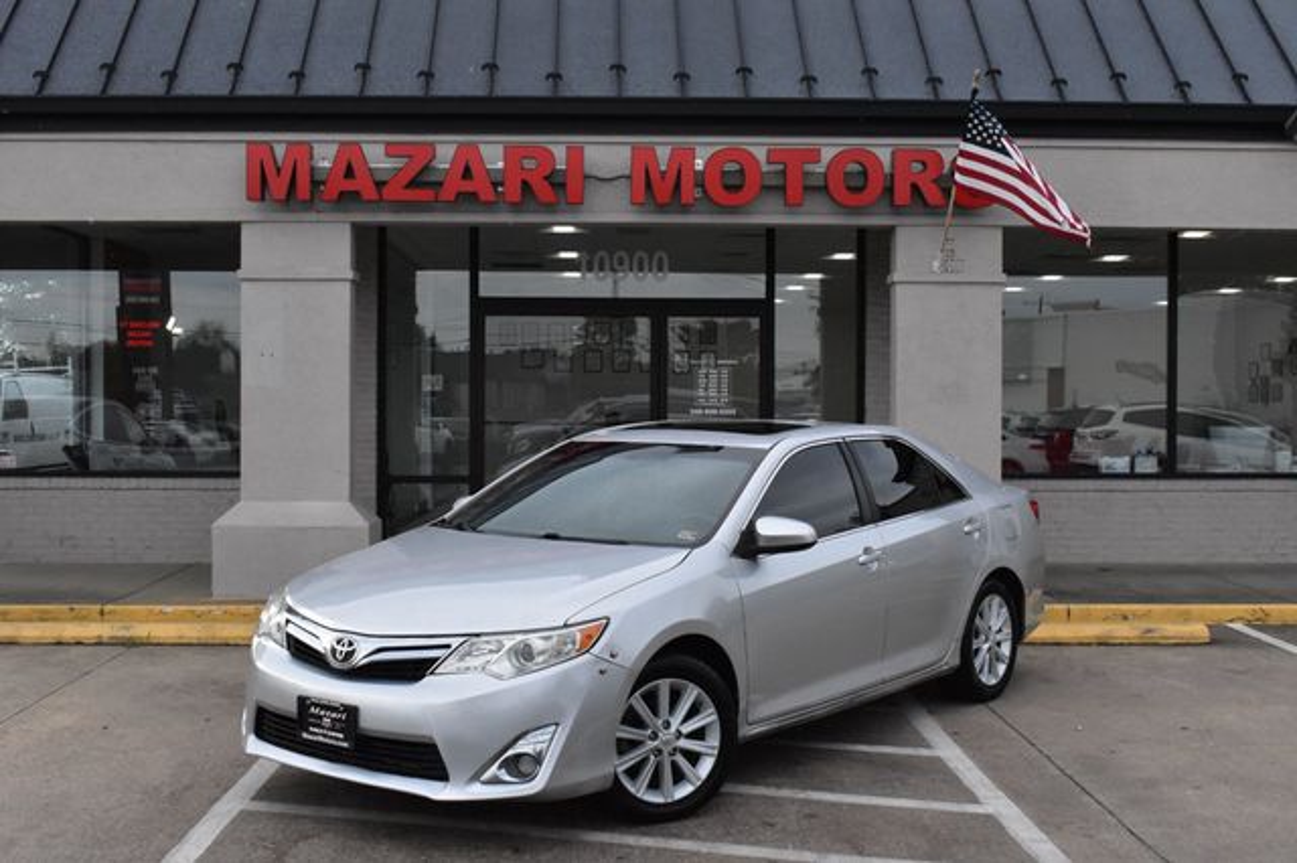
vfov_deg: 30.8
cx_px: 648
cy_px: 432
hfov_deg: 45.0
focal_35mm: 44
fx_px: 1566
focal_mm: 29
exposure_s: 1/1000
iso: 2500
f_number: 13
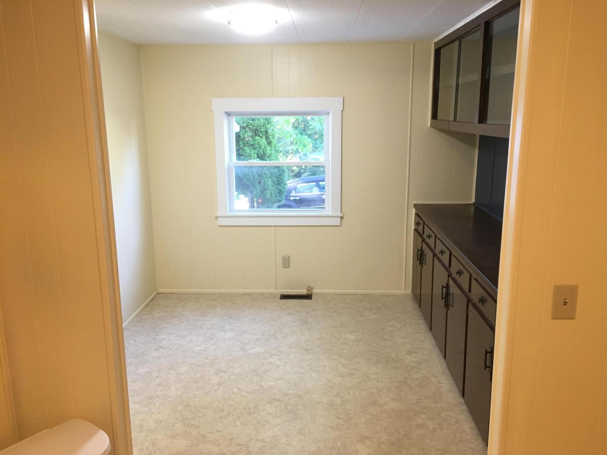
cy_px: 228
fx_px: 509
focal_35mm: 29
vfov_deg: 48.2
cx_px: 304
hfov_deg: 61.7
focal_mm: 4.15
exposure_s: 1/30
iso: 125
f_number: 2.2
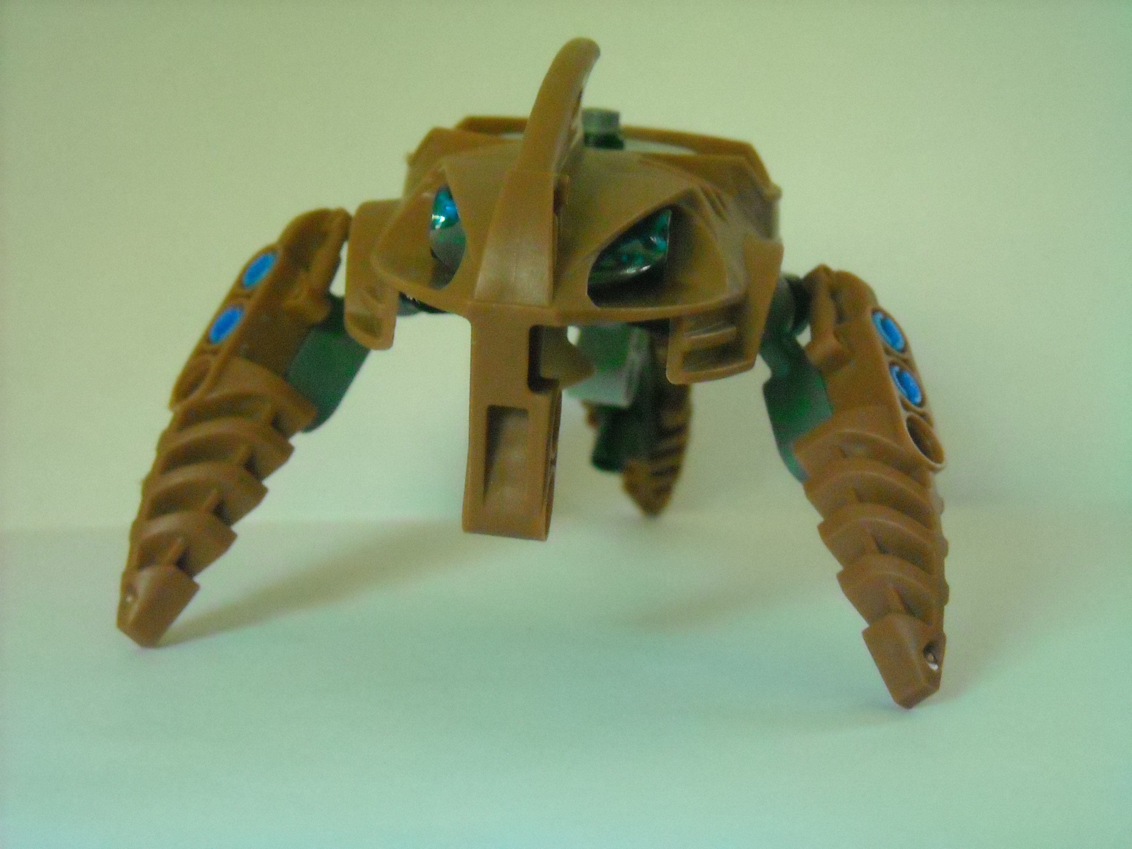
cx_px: 566
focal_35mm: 76
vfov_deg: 19.4
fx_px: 2485
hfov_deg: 25.7
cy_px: 424
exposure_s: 1/17
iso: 800
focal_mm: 12.3
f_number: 3.9
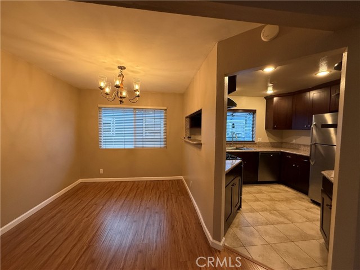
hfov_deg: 102.1
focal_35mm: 14
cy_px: 135
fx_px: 146
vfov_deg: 85.7
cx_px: 180
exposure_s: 1/120
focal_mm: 2.22
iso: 500
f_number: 2.2
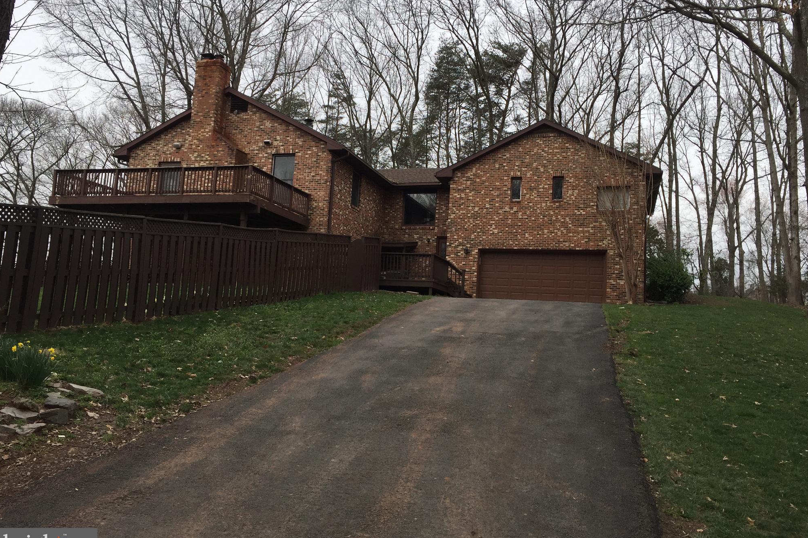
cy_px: 250
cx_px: 411
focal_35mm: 31
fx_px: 696
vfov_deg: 42.3
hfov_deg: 60.3
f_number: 2.2
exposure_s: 1/1041
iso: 32
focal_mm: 4.15
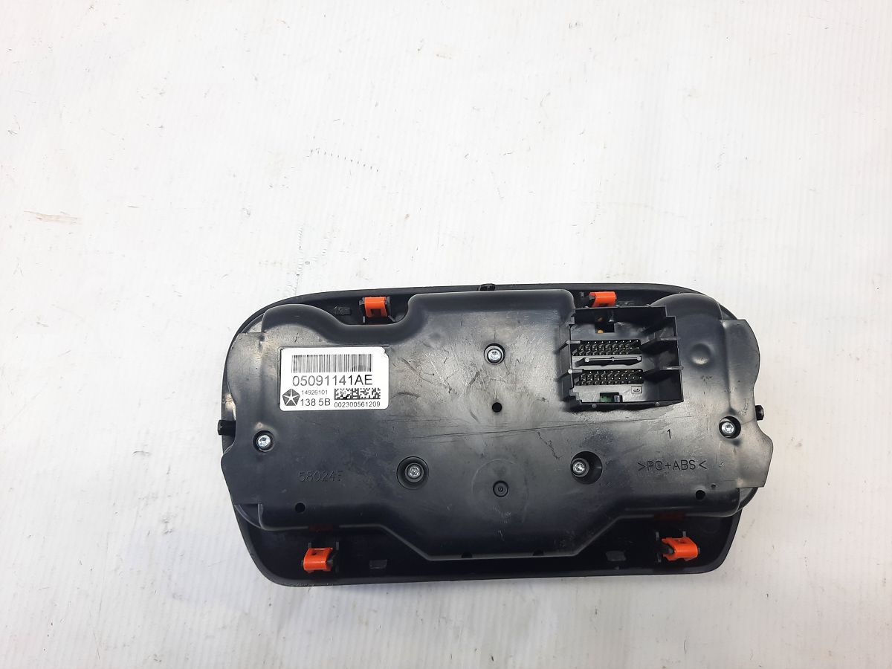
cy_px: 334
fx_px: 644
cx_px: 446
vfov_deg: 54.9
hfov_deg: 69.4
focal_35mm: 25
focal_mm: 4.6
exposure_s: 1/50
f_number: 2
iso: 80
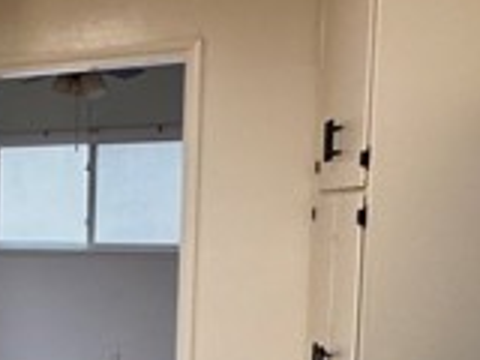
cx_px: -285
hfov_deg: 24.4
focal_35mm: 56
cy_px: 261
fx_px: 777
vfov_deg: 25.8
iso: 200
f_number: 2.2
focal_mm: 2.22
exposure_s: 1/120
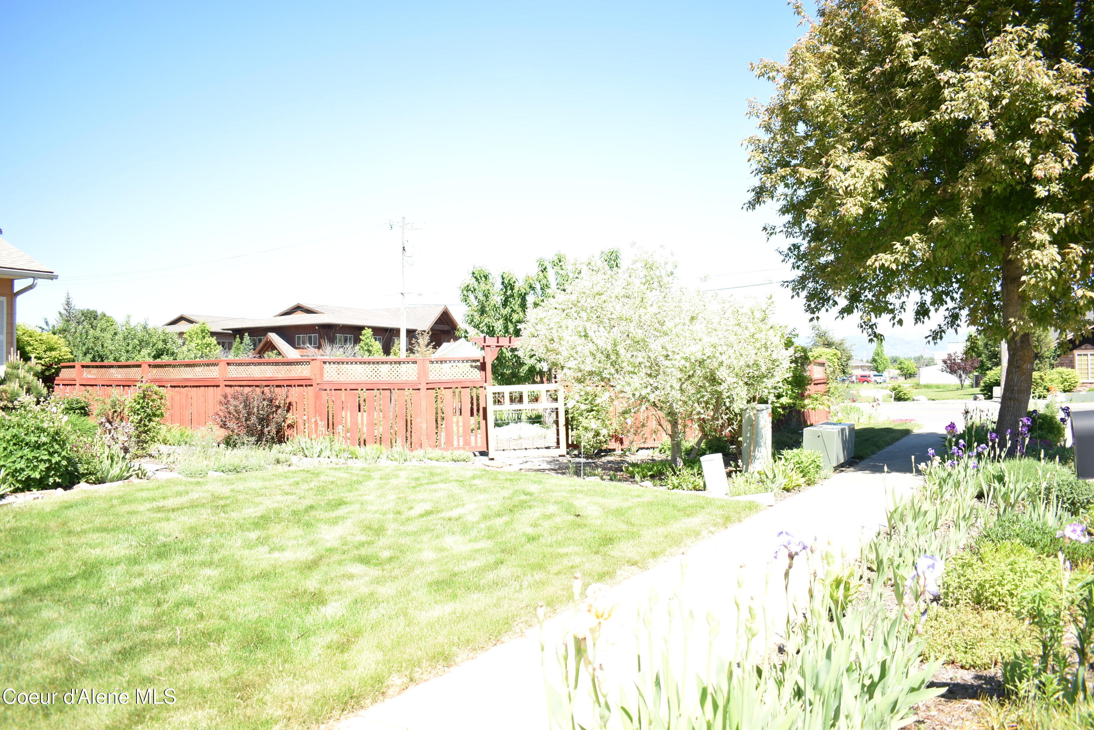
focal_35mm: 27
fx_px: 821
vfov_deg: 47.9
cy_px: 365
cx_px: 547
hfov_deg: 67.4
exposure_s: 1/200
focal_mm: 18
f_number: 3.5
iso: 100
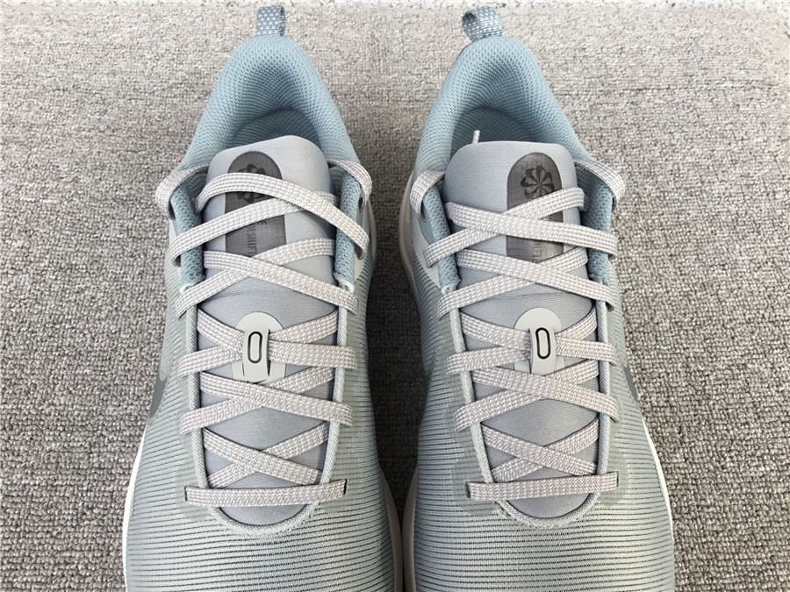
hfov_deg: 58.4
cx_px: 395
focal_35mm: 31
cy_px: 296
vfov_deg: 45.4
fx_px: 707
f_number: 2.4
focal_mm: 3.3
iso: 32
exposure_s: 1/100
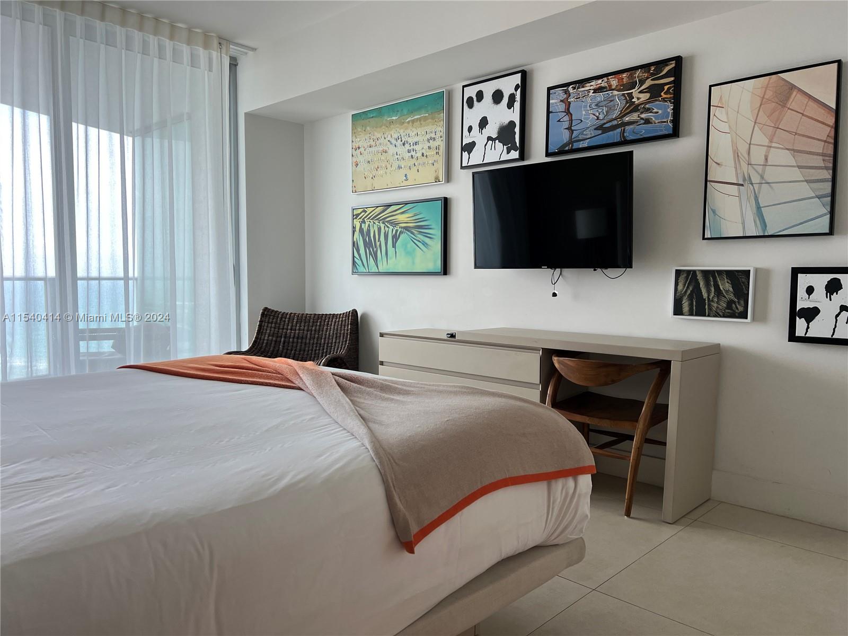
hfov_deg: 67.3
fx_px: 637
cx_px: 424
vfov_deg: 53.1
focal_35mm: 26
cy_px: 318
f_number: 1.5
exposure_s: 1/120
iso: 64
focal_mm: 5.7
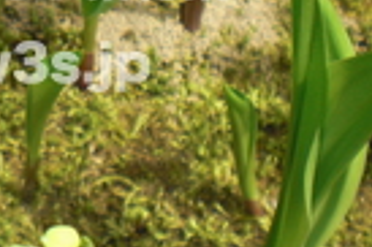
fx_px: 1311
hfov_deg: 15.7
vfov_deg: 10.2
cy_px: -187
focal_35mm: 127
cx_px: -33
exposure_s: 1/400
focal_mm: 6.3
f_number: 3.1
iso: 64
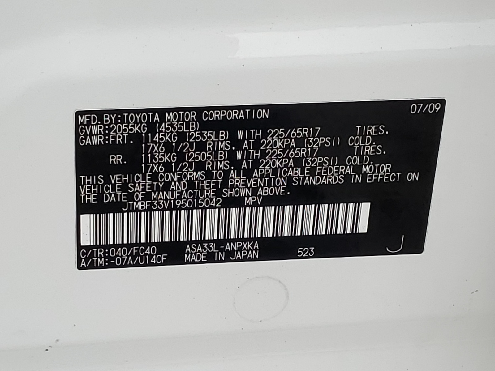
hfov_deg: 67.3
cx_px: 248
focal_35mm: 26
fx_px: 372
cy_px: 186
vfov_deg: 53.1
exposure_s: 1/526
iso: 50
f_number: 1.5
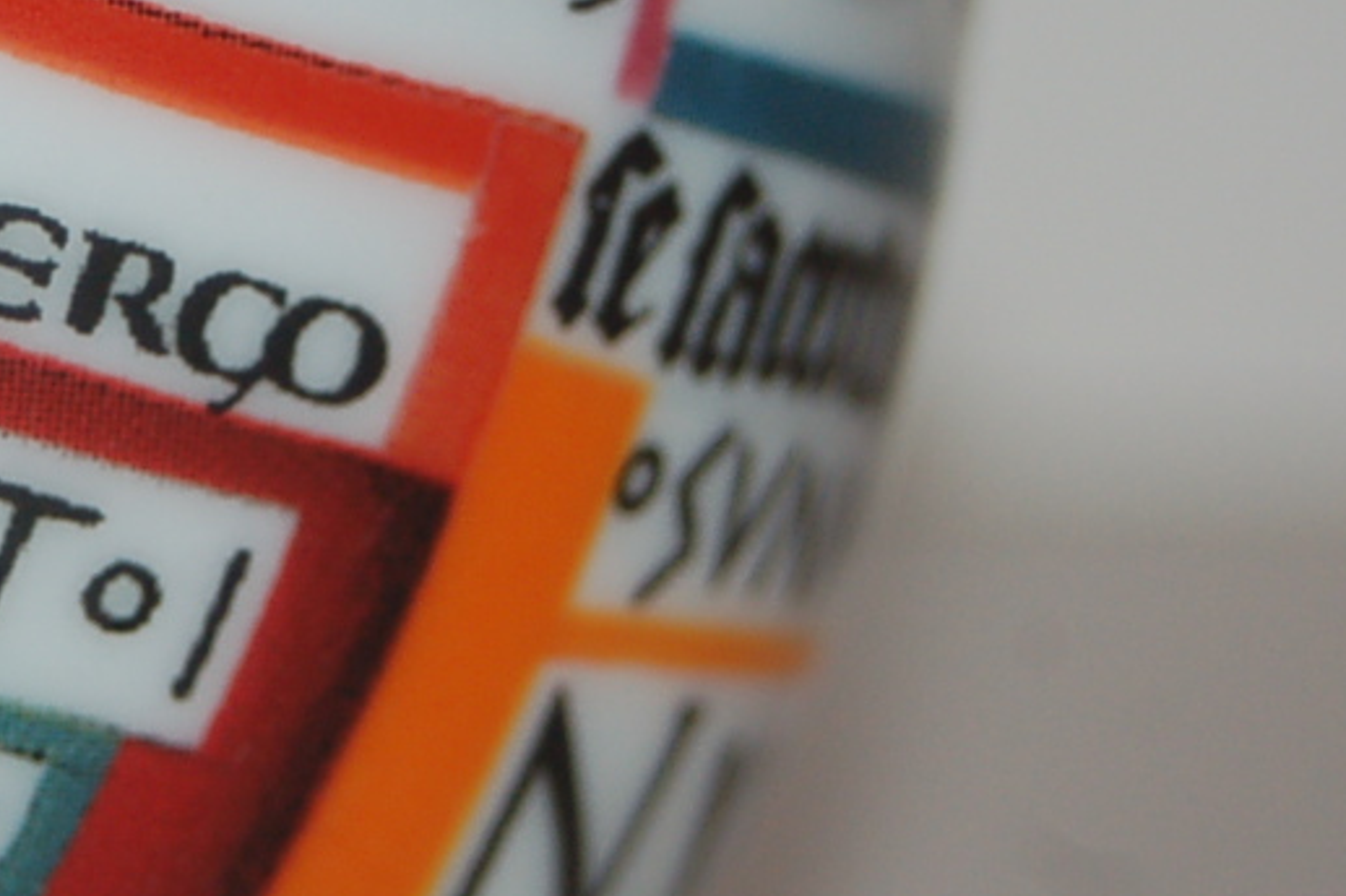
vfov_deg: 3.9
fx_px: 13040
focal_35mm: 349
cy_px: 175
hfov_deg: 5.9
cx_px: -302
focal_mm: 80
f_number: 5.6
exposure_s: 1/60
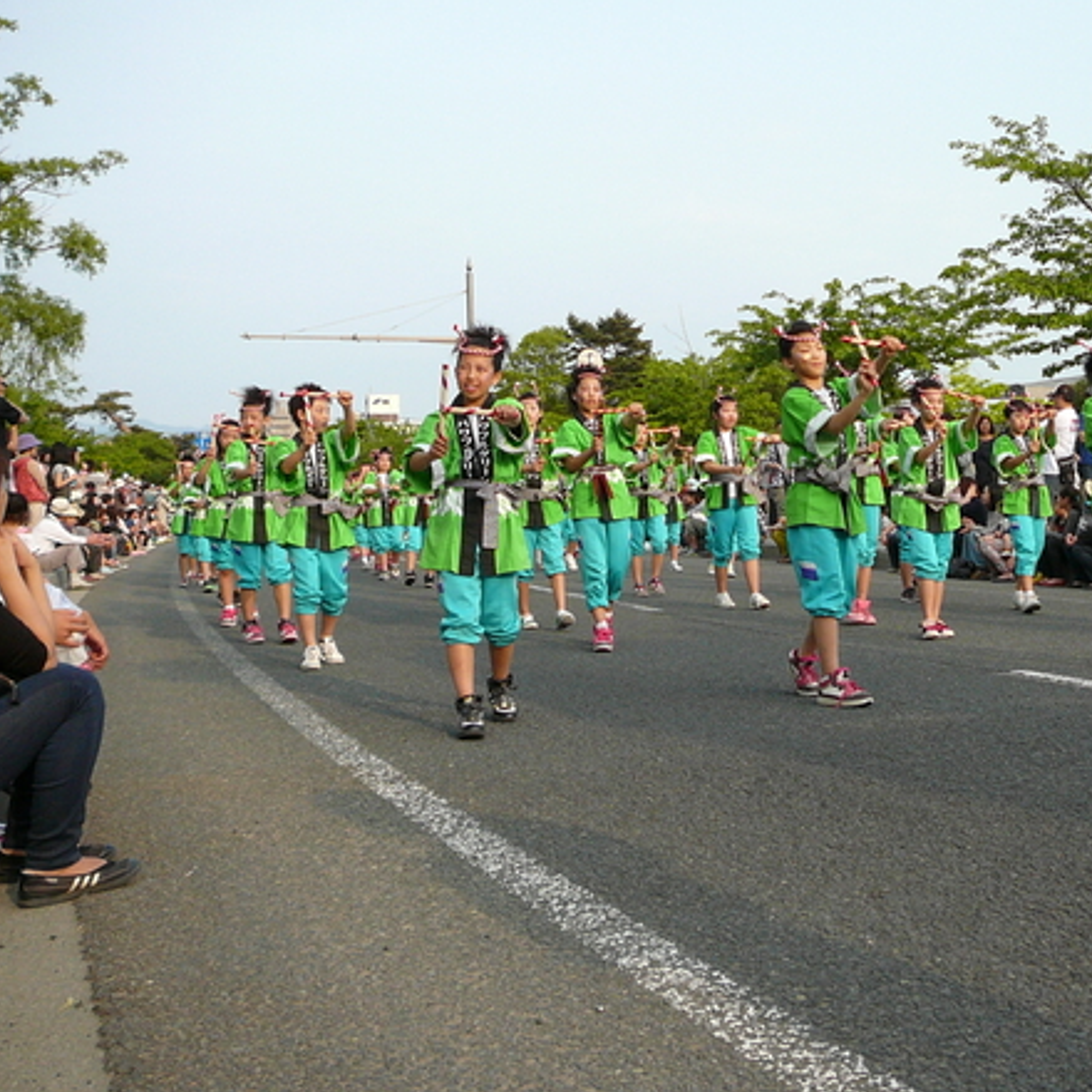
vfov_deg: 37.5
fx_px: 1606
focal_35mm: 45
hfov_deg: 37.0
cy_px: 516
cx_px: 757
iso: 100
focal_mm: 5.2
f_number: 2.8
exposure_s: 1/640
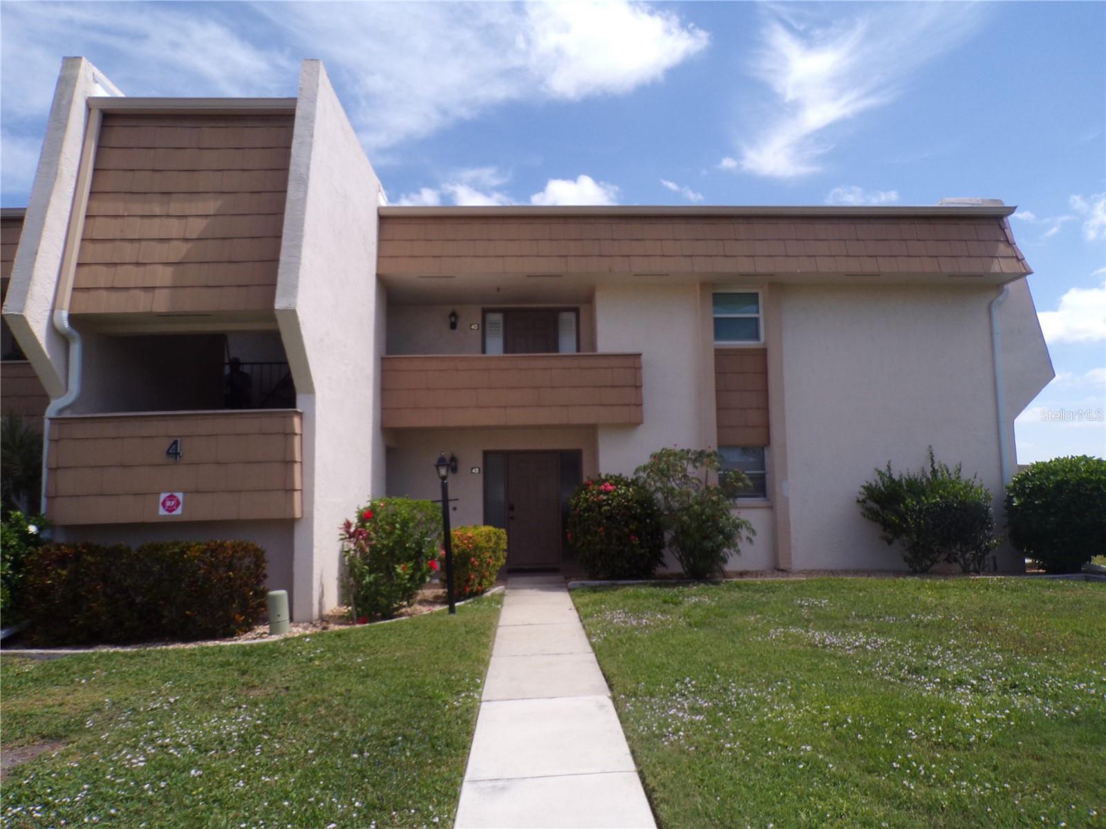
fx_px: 767
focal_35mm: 24
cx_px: 553
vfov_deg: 56.8
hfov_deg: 71.6
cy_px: 414
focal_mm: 4.3
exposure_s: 1/320
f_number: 5.8
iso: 80
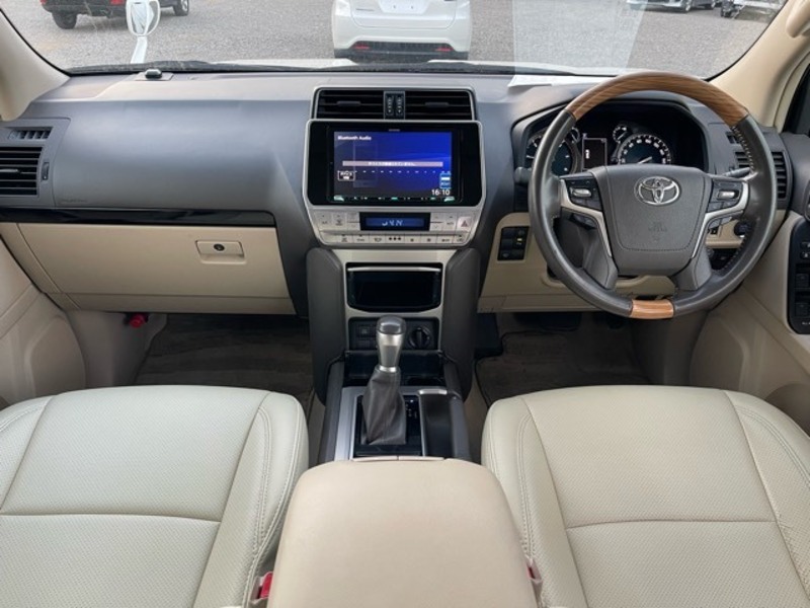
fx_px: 585
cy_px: 304
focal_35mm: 25
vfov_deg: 54.9
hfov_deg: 69.4
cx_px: 405
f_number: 1.6
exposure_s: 1/63
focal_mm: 5.1
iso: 125
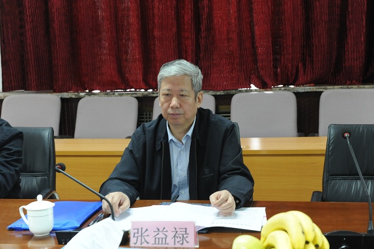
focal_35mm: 70
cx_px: 187
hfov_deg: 28.9
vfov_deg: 19.4
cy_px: 124
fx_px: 727
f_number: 7.1
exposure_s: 1/20
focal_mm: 70
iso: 3200
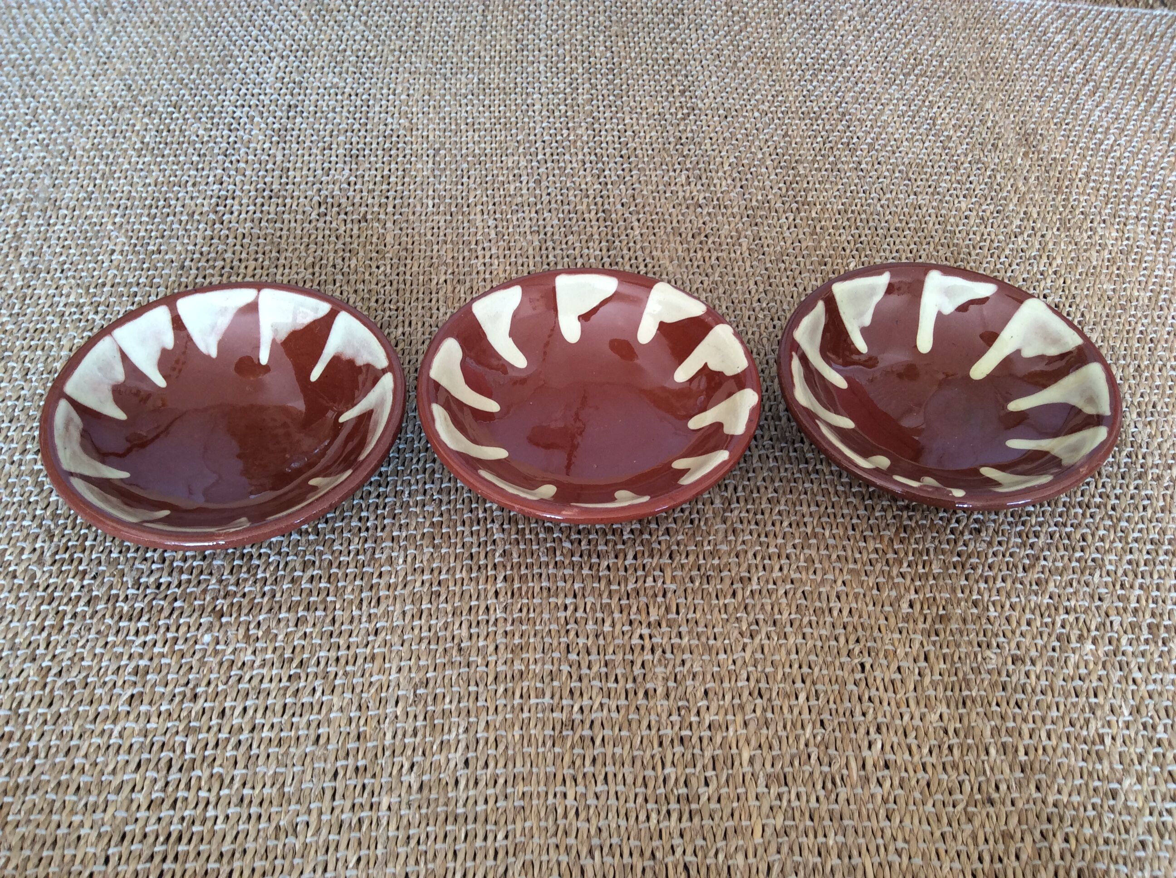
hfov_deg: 56.9
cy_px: 439
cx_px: 588
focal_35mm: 32
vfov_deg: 44.1
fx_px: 1086
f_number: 2.4
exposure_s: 1/25
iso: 32
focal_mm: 3.3
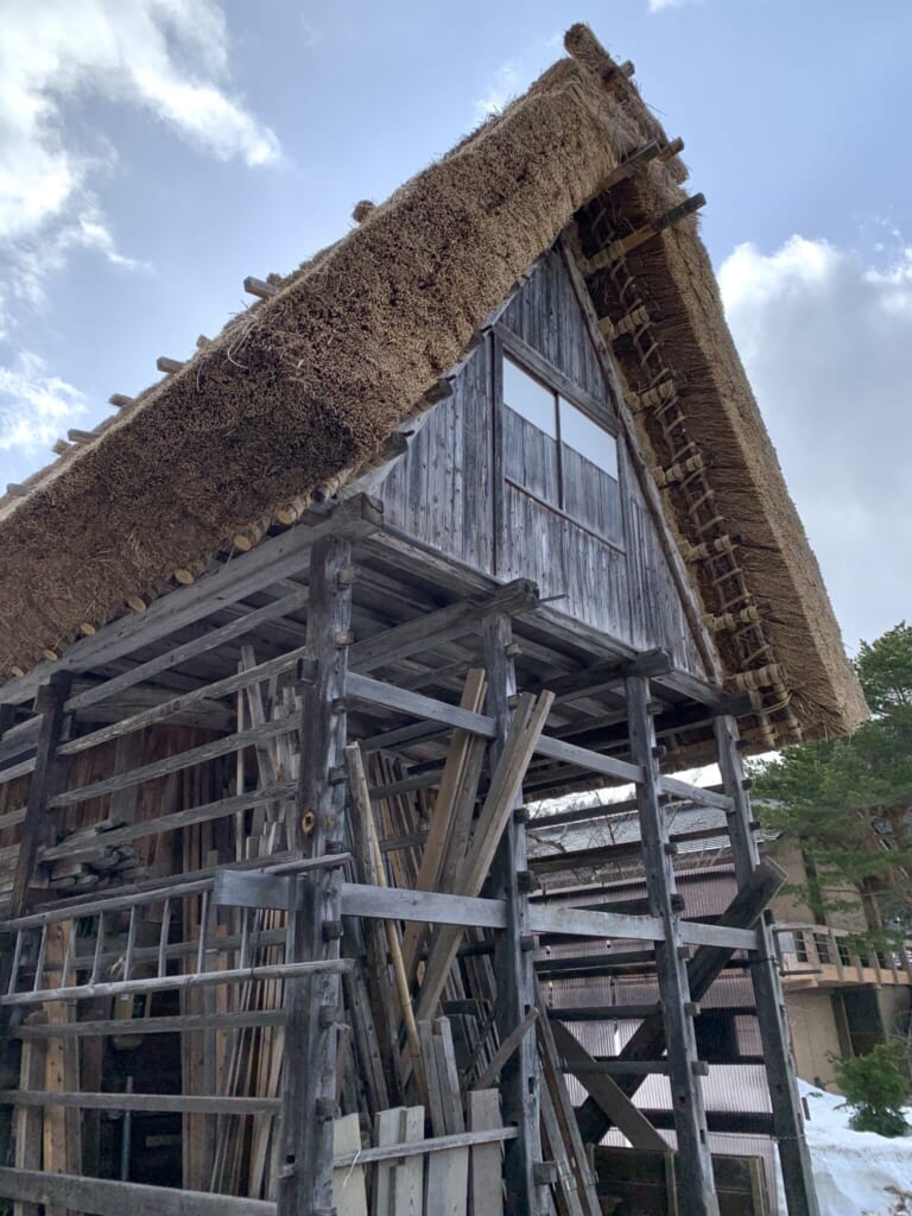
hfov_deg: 53.1
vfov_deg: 67.3
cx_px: 456
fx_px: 913
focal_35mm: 26
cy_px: 608
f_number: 1.8
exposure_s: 1/1953
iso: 25
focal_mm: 4.25
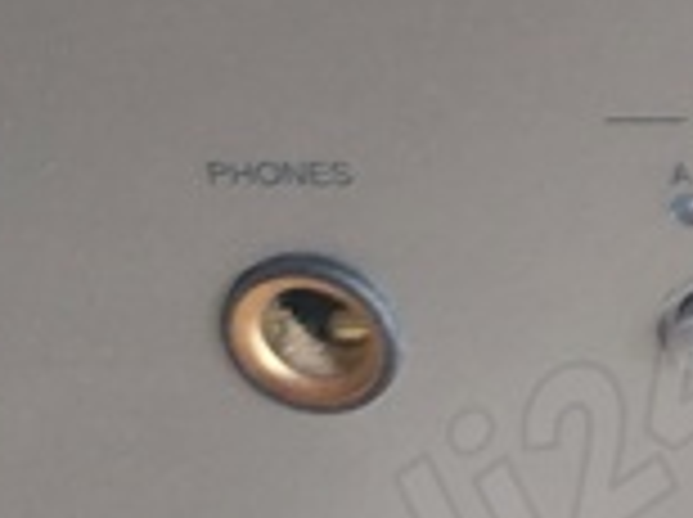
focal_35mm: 156
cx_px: 2110
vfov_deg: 8.9
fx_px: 3118
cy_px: -563
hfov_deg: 9.6
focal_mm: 5.23
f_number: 1.8
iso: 200
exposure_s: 1/50
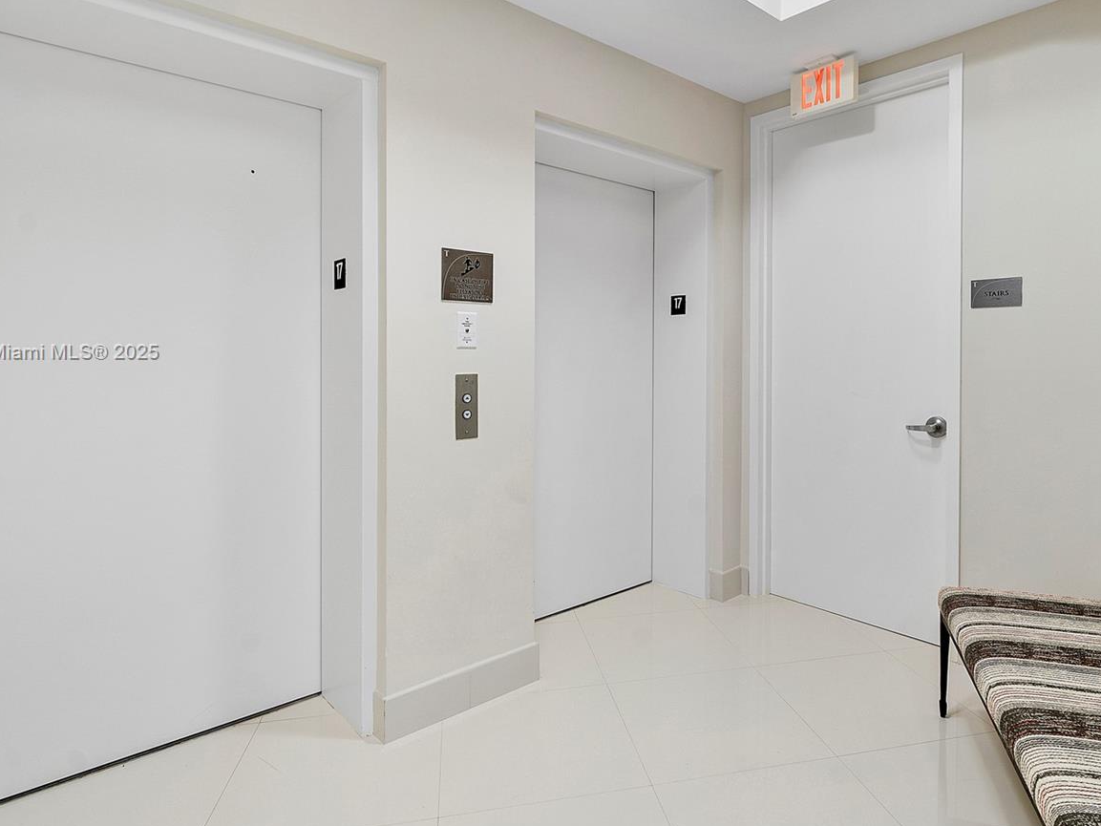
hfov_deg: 81.4
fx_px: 636
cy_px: 354
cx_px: 617
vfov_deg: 65.7
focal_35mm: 20
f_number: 11
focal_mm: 10
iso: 160
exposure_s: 1/2
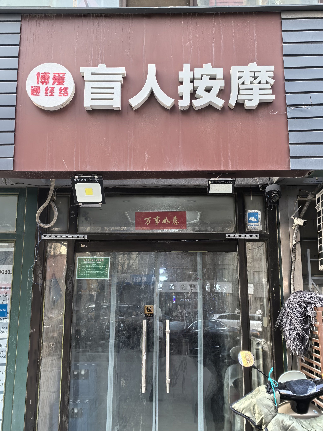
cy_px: 216
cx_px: 162
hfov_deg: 37.7
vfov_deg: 49.0
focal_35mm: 38
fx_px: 473
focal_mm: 5.75
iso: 50
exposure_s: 1/116
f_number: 2
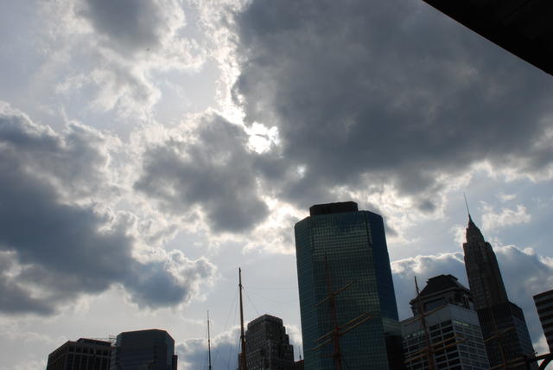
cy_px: 185
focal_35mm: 39
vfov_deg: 34.3
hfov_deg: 49.5
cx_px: 276
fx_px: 600
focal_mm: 26
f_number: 25
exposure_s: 1/80
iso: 100
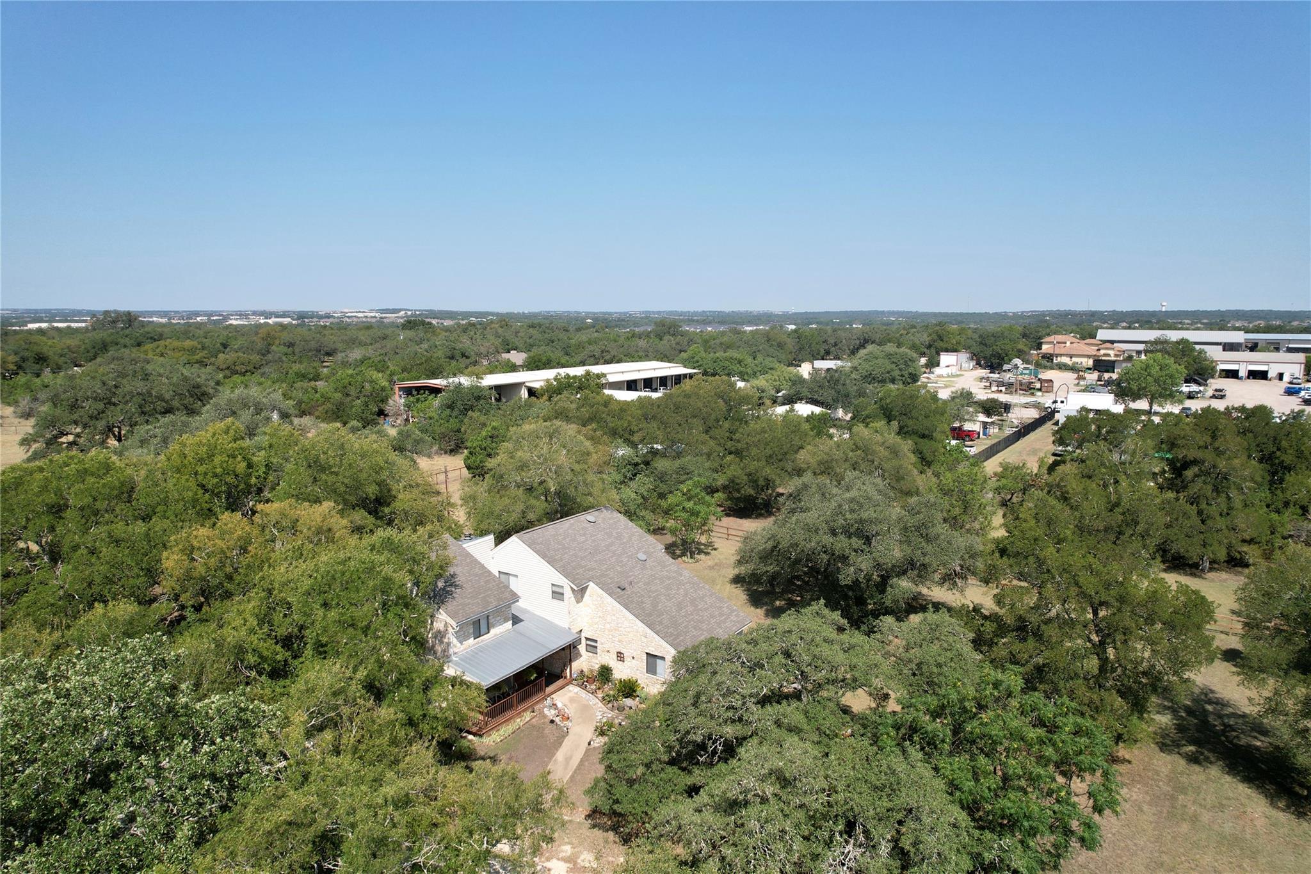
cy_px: 437
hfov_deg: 78.6
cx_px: 656
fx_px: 801
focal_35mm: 22
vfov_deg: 57.2
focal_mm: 8.38
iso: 110
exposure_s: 1/2000
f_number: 2.8
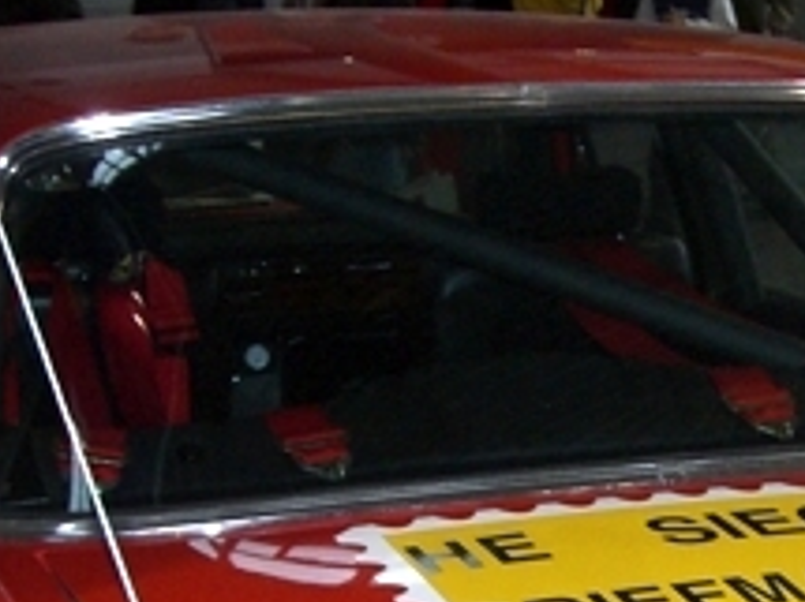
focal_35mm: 113
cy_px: 718
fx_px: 2626
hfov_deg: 17.2
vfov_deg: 12.8
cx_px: 693
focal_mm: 6.2
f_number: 2.7
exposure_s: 1/60
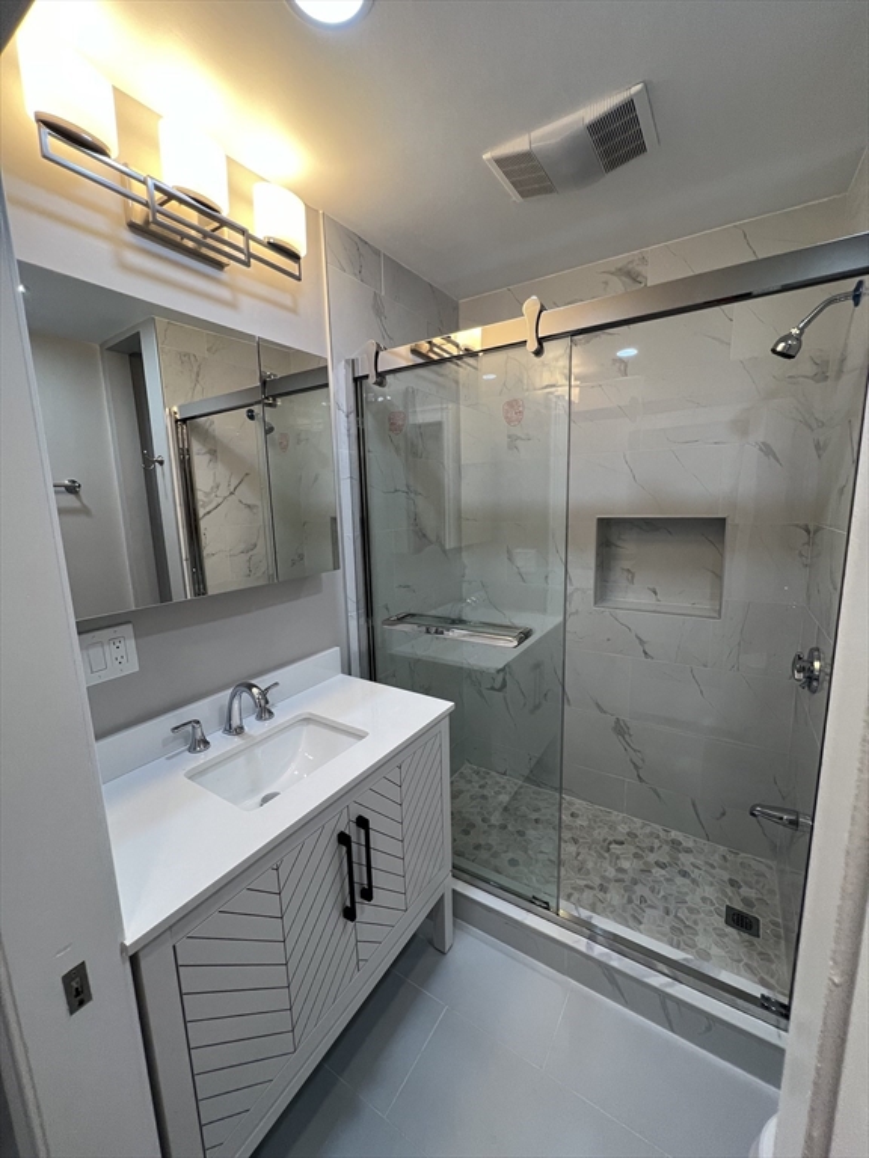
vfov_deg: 106.2
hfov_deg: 89.9
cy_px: 579
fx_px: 435
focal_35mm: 13
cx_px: 434
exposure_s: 1/120
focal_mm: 1.57
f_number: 1.8
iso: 100
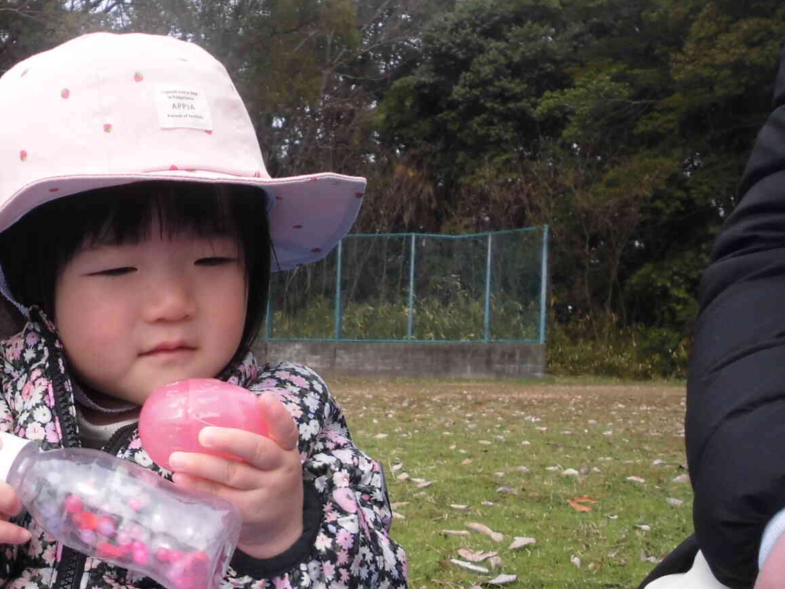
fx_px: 1043
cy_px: 432
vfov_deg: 31.0
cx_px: 141
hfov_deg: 39.4
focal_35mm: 46
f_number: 3.2
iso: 64
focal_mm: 4.6
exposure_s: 1/400
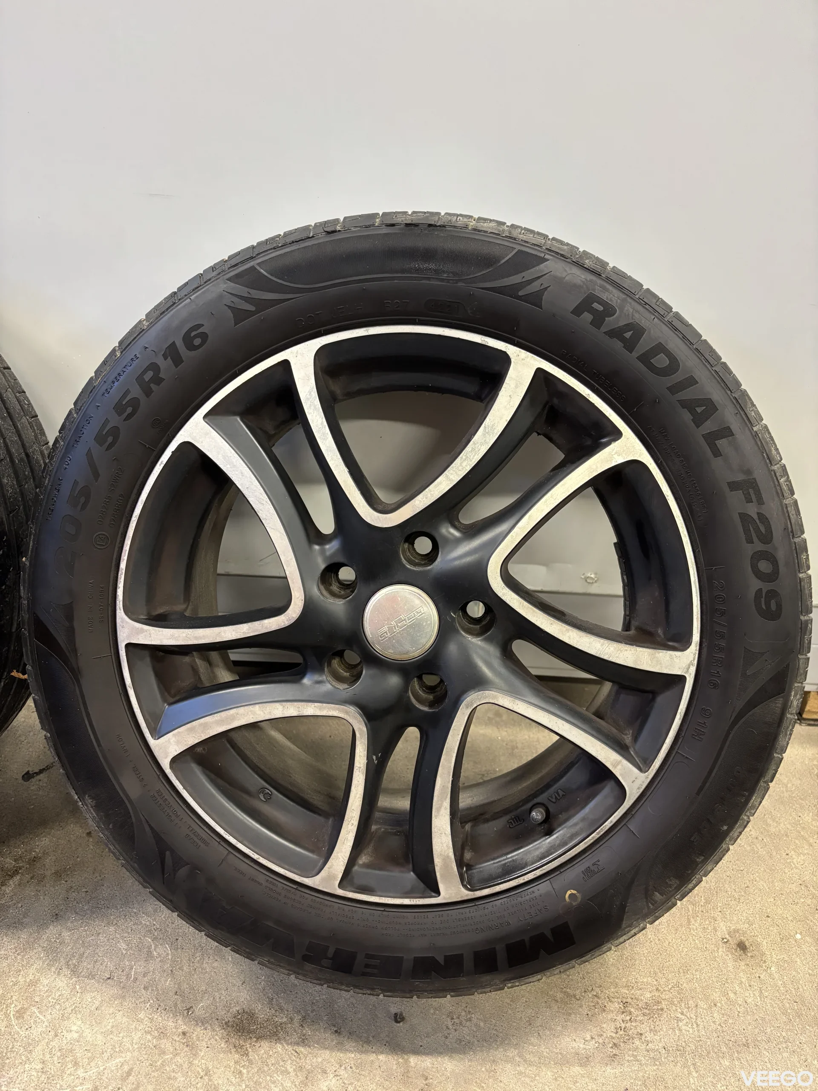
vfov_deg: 67.3
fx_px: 819
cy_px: 546
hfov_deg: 53.1
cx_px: 409
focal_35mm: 26
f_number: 1.6
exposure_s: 1/33
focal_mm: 5.96
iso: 500
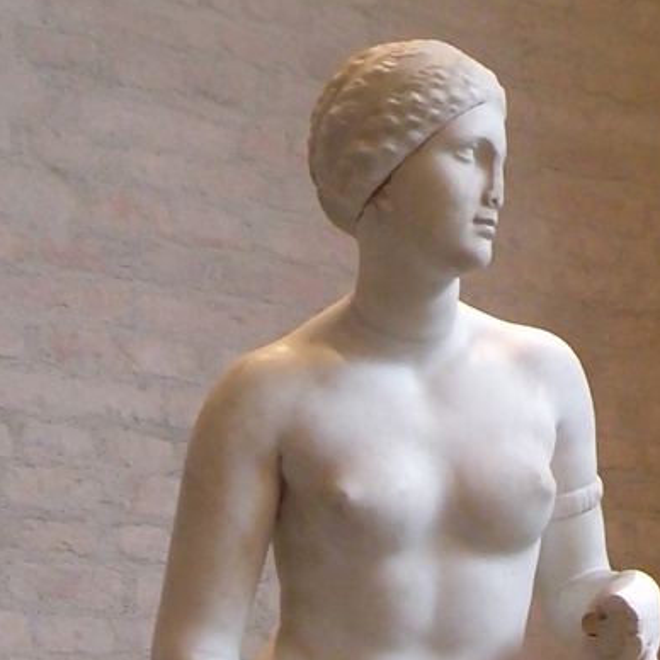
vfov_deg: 16.1
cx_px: 486
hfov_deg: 17.0
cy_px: 873
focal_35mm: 102
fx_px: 2200
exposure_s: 1/18.5
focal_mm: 7.4
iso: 400
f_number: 3.2
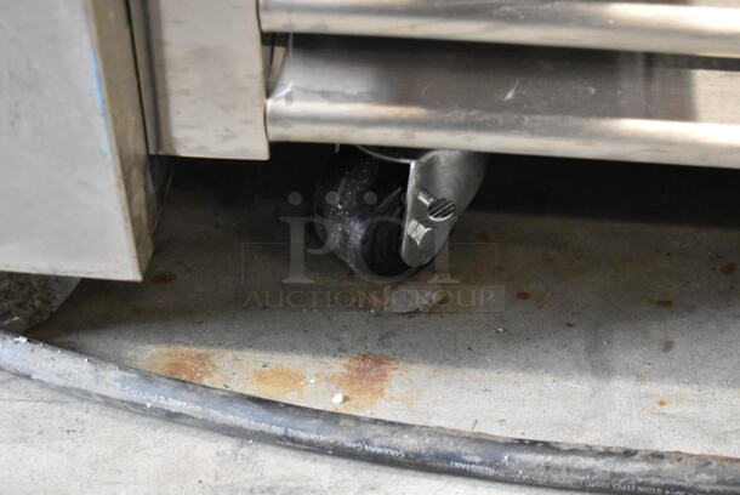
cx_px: 370
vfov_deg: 16.6
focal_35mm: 82
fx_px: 1697
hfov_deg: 24.6
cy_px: 248
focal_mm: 55
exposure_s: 1/100
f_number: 5.6
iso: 7200
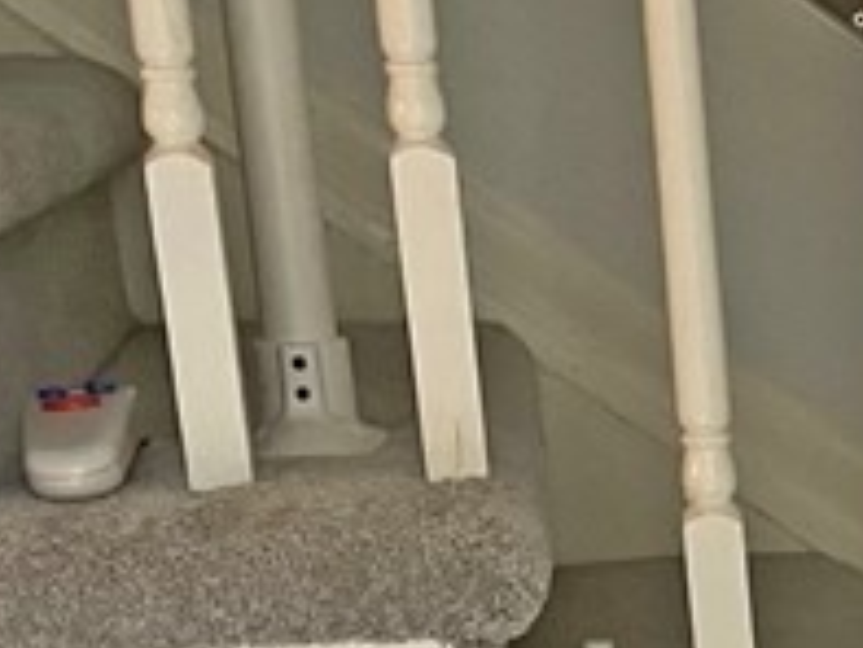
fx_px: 3368
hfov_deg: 13.5
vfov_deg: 10.2
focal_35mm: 135
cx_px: 1402
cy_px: 1252
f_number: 1.6
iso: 250
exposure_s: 1/60
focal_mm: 4.2
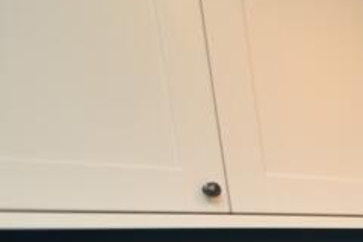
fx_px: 645
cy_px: 397
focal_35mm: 64
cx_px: 738
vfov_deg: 18.1
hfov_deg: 18.7
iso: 100
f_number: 3.5
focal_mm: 10
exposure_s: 1/30
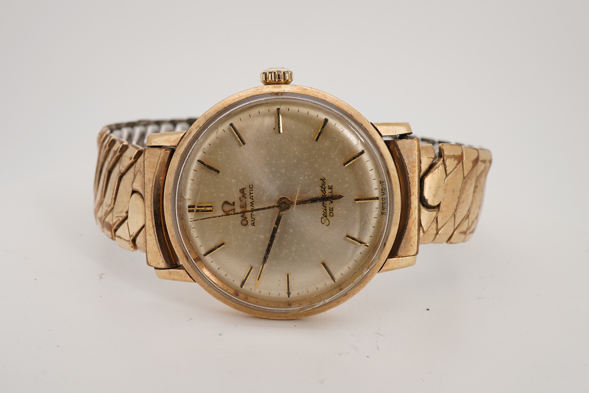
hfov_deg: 43.6
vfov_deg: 29.9
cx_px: 294
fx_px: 736
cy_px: 196
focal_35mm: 45
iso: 160
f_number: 22
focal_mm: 30
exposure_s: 1/160
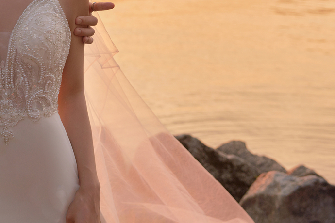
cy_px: -37
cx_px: 43
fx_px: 1051
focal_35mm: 113
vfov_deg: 11.9
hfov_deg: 17.9
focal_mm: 39
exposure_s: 1/500
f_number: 3.5
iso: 200
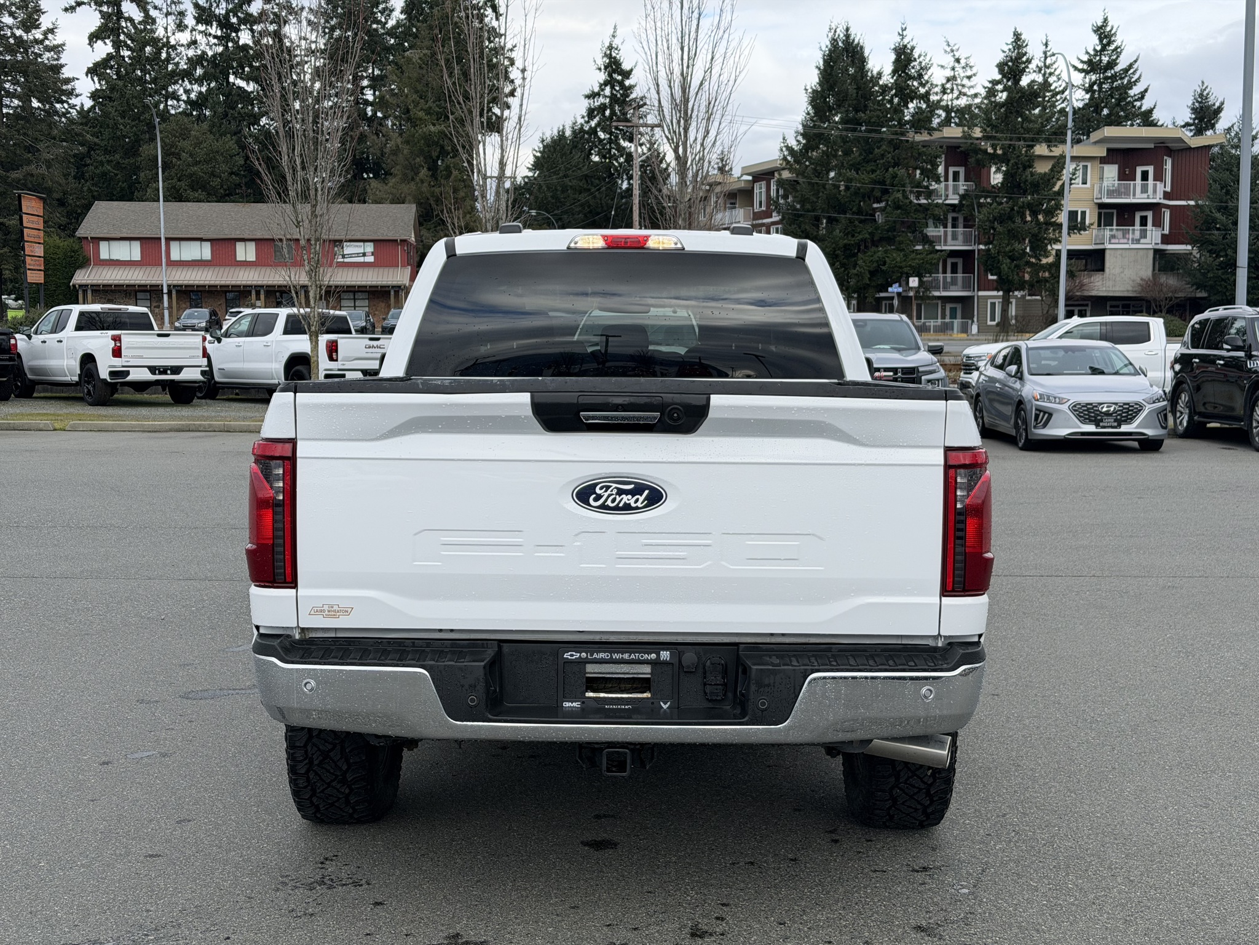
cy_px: 472
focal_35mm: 48
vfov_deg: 30.3
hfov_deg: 39.7
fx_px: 1746
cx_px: 630
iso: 64
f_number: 1.78
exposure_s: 1/1795
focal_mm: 6.76
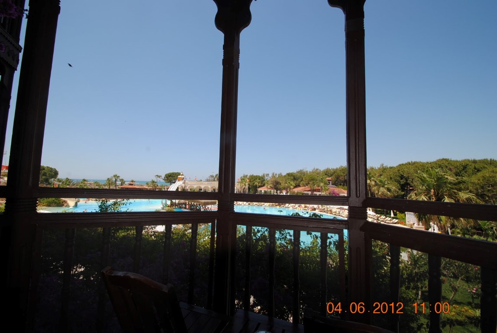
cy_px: 166
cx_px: 248
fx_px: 207
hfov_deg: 100.3
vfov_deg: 77.5
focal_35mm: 15
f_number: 9
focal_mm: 10
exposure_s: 1/200
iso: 100
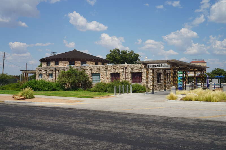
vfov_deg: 34.2
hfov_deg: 49.6
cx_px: 113
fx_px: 245
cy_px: 75
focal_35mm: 39
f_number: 11
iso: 100
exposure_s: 1/200
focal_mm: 26
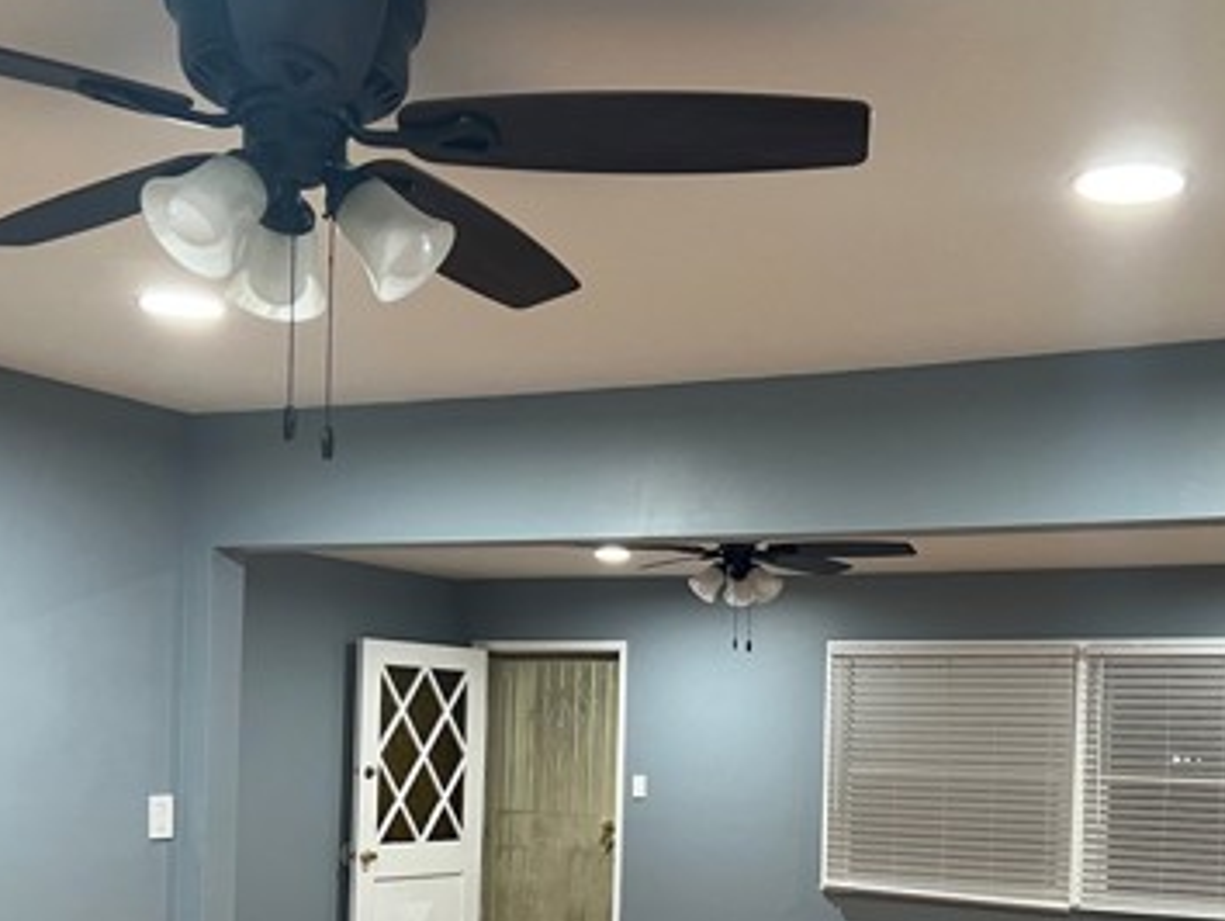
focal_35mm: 47
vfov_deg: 30.2
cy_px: 727
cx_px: 792
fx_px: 1664
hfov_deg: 40.0
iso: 200
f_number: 1.5
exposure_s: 1/60
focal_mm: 5.7
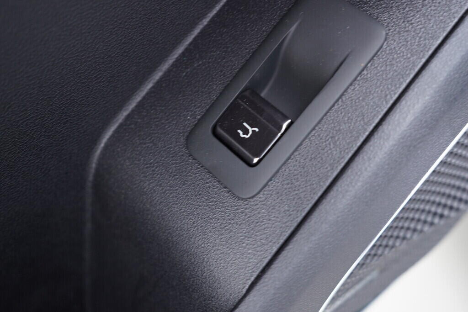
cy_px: 156
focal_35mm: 36
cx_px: 234
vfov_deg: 36.9
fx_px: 468
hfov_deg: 53.1
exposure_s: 1/40
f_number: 2.8
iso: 500
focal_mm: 24
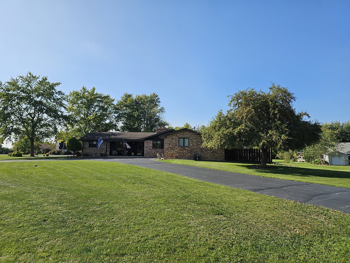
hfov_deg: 73.9
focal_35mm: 23
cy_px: 132
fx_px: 233
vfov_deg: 58.9
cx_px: 175
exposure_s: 1/1336
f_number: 1.7
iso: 16
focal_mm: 6.3
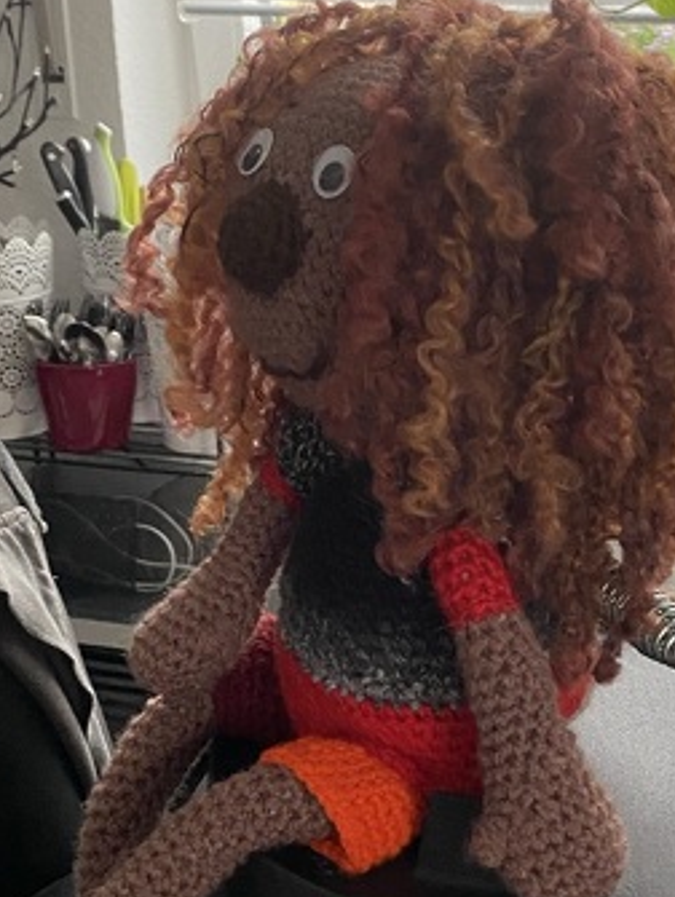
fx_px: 1609
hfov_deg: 23.5
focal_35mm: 62
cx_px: 471
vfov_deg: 31.1
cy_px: 525
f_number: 1.8
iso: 160
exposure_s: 1/60
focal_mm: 4.25
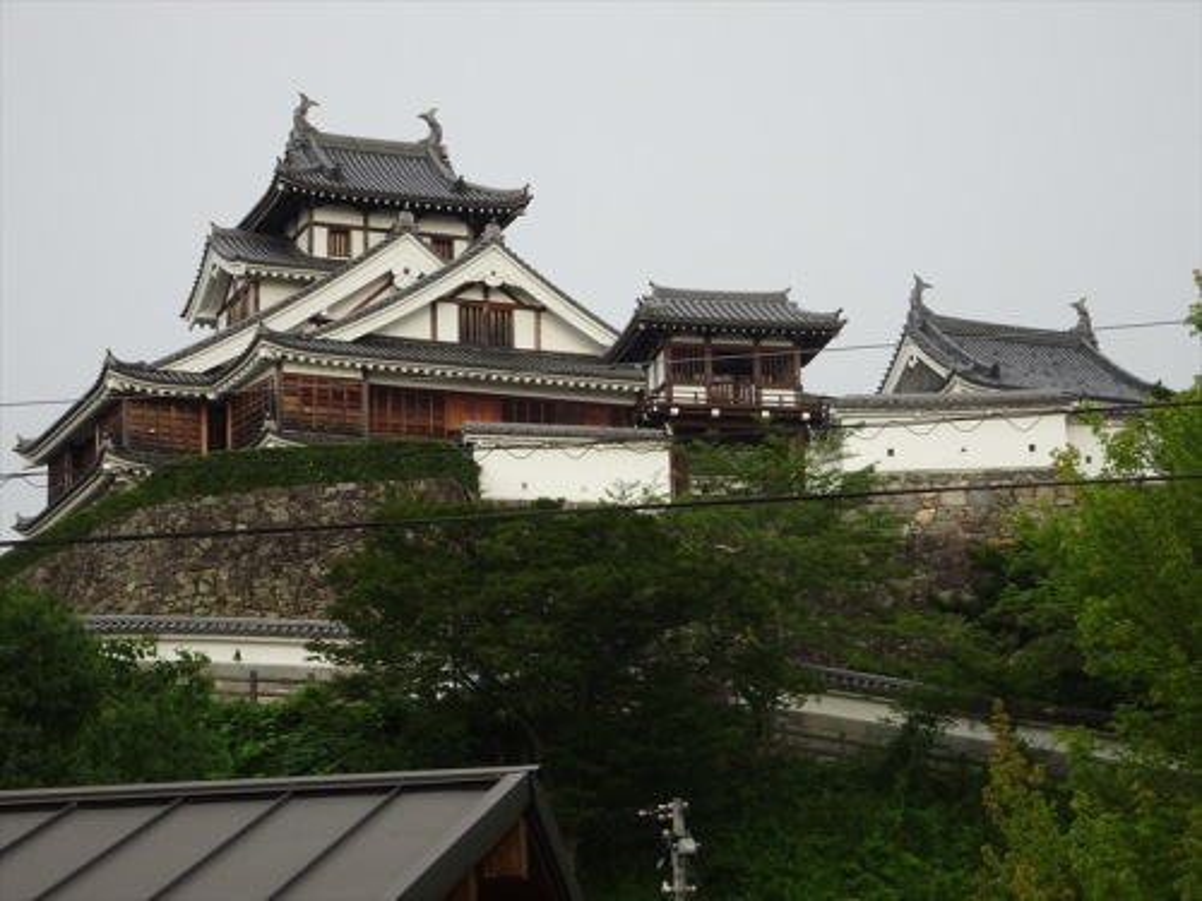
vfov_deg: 14.1
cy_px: 450
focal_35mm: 105
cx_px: 601
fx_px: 3646
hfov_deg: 18.7
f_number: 5
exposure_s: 1/125
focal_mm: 17.97
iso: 125
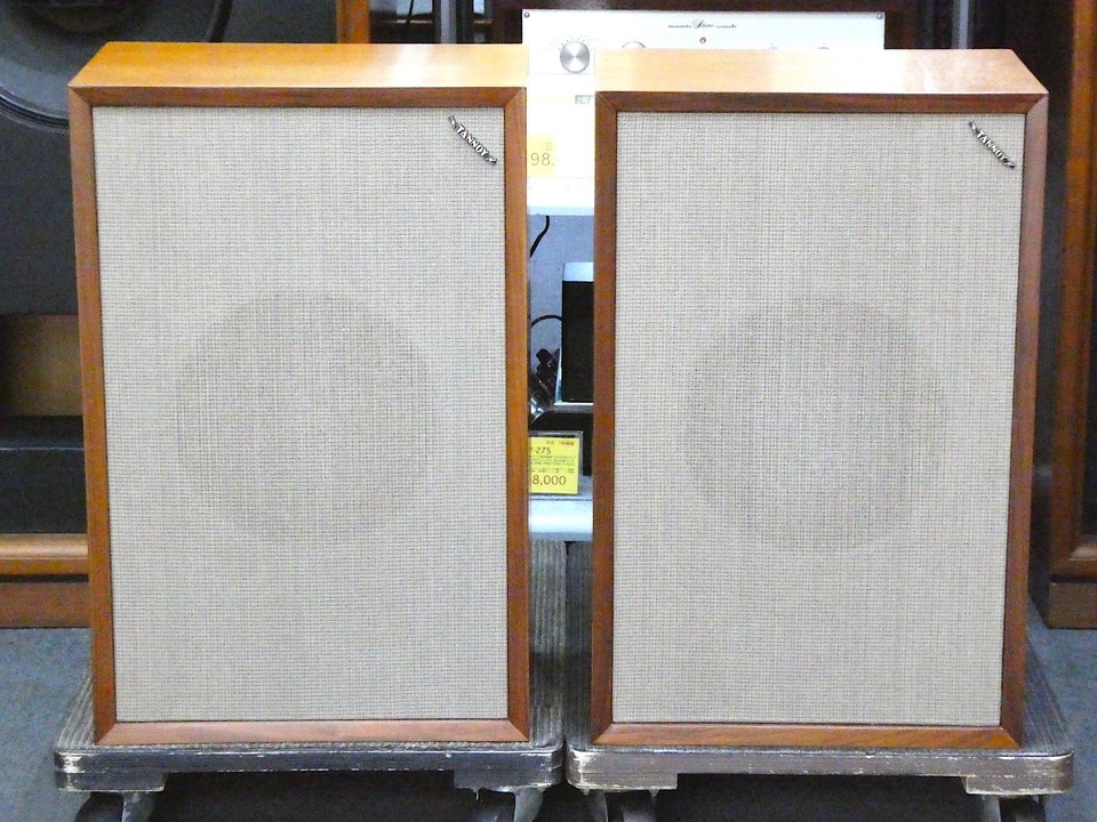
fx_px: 2852
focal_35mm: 90
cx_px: 548
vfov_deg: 16.4
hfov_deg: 21.8
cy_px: 411
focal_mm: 16.1
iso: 3200
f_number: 4.9
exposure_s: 1/100
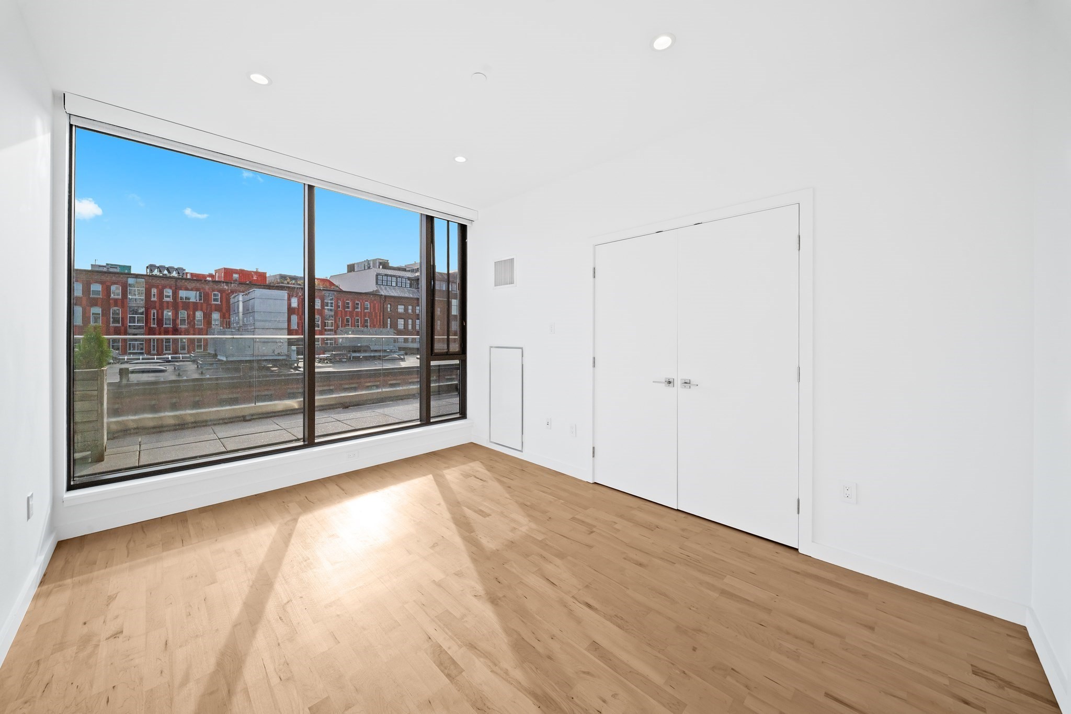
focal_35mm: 12
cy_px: 357
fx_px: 357
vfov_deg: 90.0
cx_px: 536
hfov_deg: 112.6
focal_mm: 12
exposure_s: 1/100
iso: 400
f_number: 10
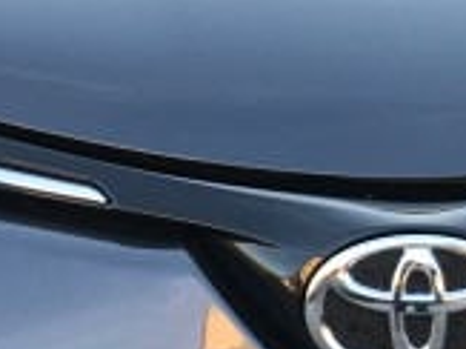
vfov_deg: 8.4
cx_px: 257
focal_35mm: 176
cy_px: 57
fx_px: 2368
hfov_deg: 11.2
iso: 20
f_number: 1.8
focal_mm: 3.99
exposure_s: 1/120
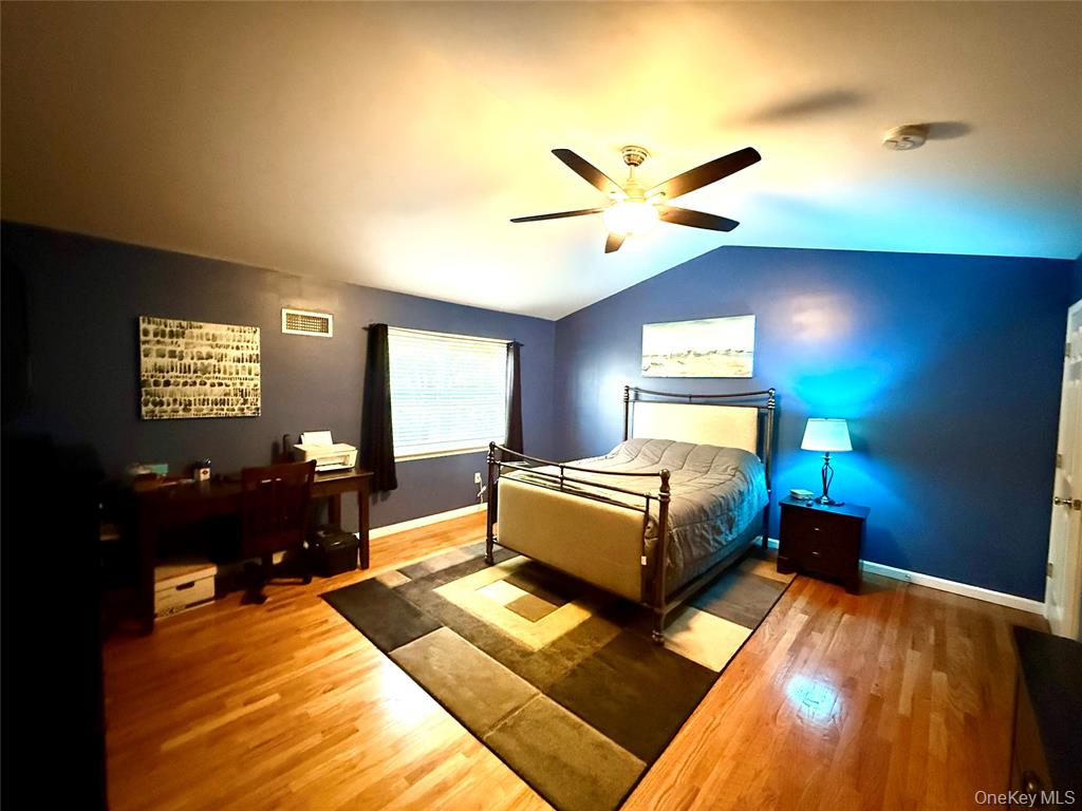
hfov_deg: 102.1
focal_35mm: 14
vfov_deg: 85.7
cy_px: 406
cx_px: 541
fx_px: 438
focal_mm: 2.22
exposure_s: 1/40
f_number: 2.2
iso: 1250
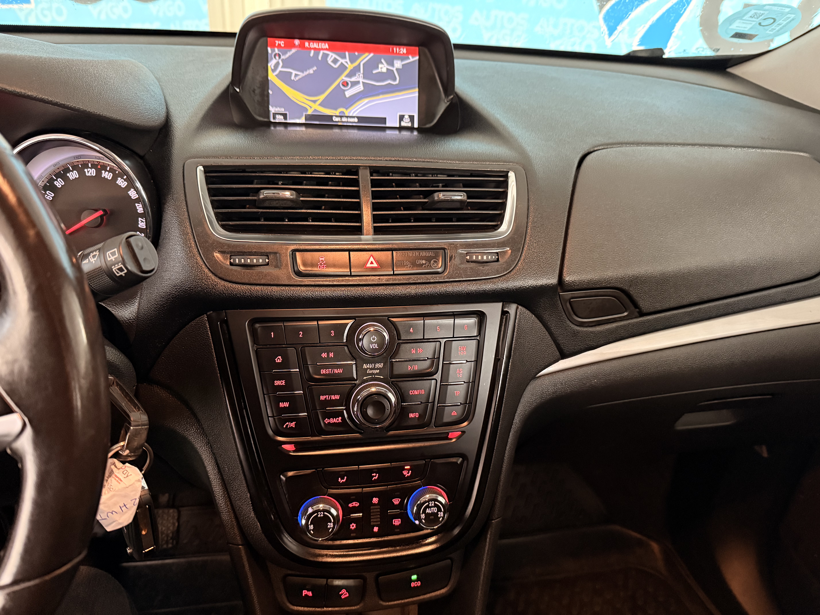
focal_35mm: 24
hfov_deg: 71.6
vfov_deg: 56.8
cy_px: 308
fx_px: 569
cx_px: 410
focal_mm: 6.76
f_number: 1.78
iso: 1000
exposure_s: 1/31
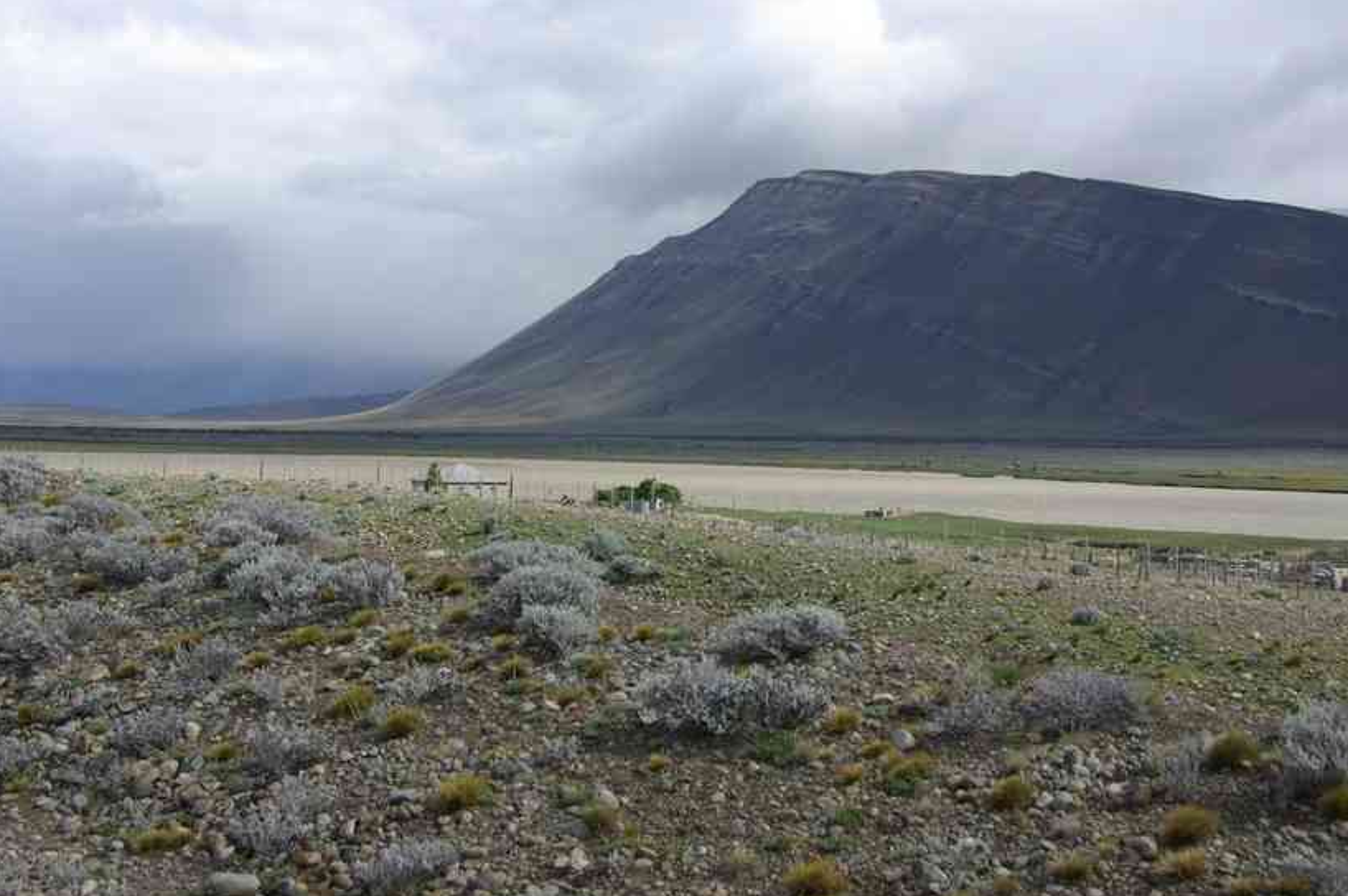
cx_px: 686
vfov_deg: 22.6
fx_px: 2245
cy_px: 410
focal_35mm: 60
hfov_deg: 33.4
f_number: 8
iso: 100
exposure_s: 1/180
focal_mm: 32.5
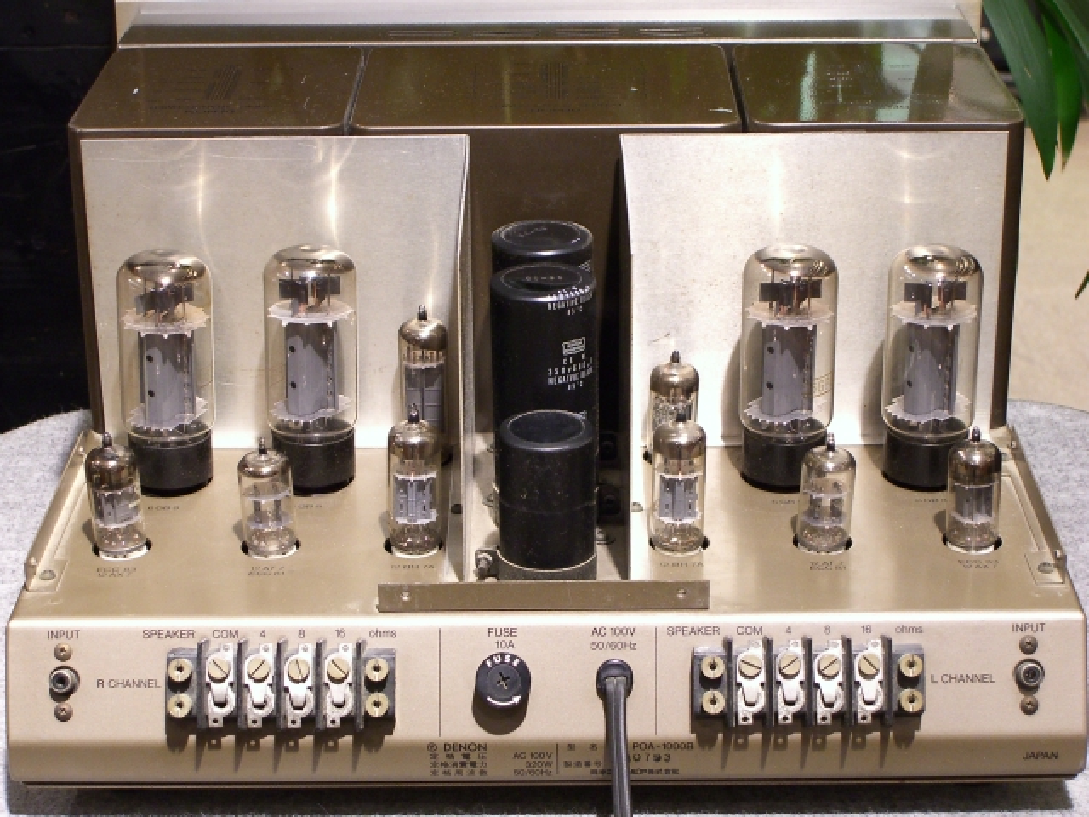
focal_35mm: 80
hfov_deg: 24.4
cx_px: 544
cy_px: 408
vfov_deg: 18.4
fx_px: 2517
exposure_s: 1/8
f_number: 4.4
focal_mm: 16.6
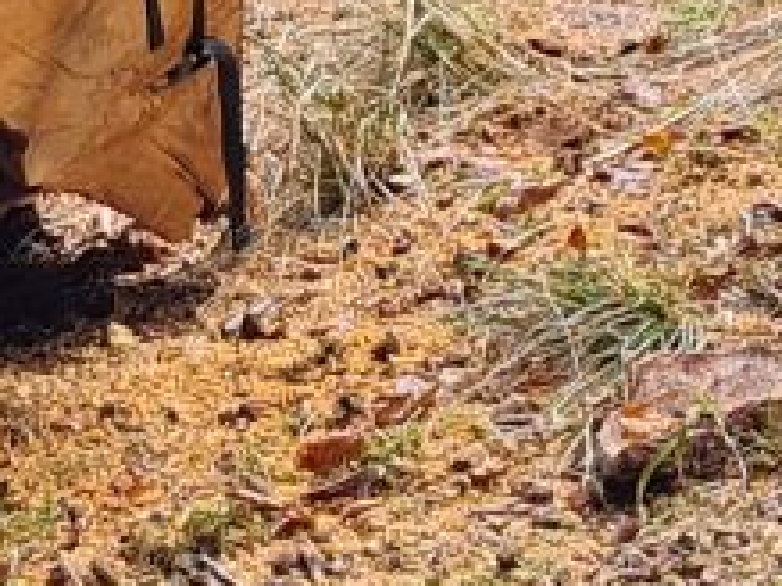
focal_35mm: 113
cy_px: -402
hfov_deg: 15.2
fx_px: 2551
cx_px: -593
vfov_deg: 12.2
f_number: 1.8
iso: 50
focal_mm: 5.4
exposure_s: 1/101
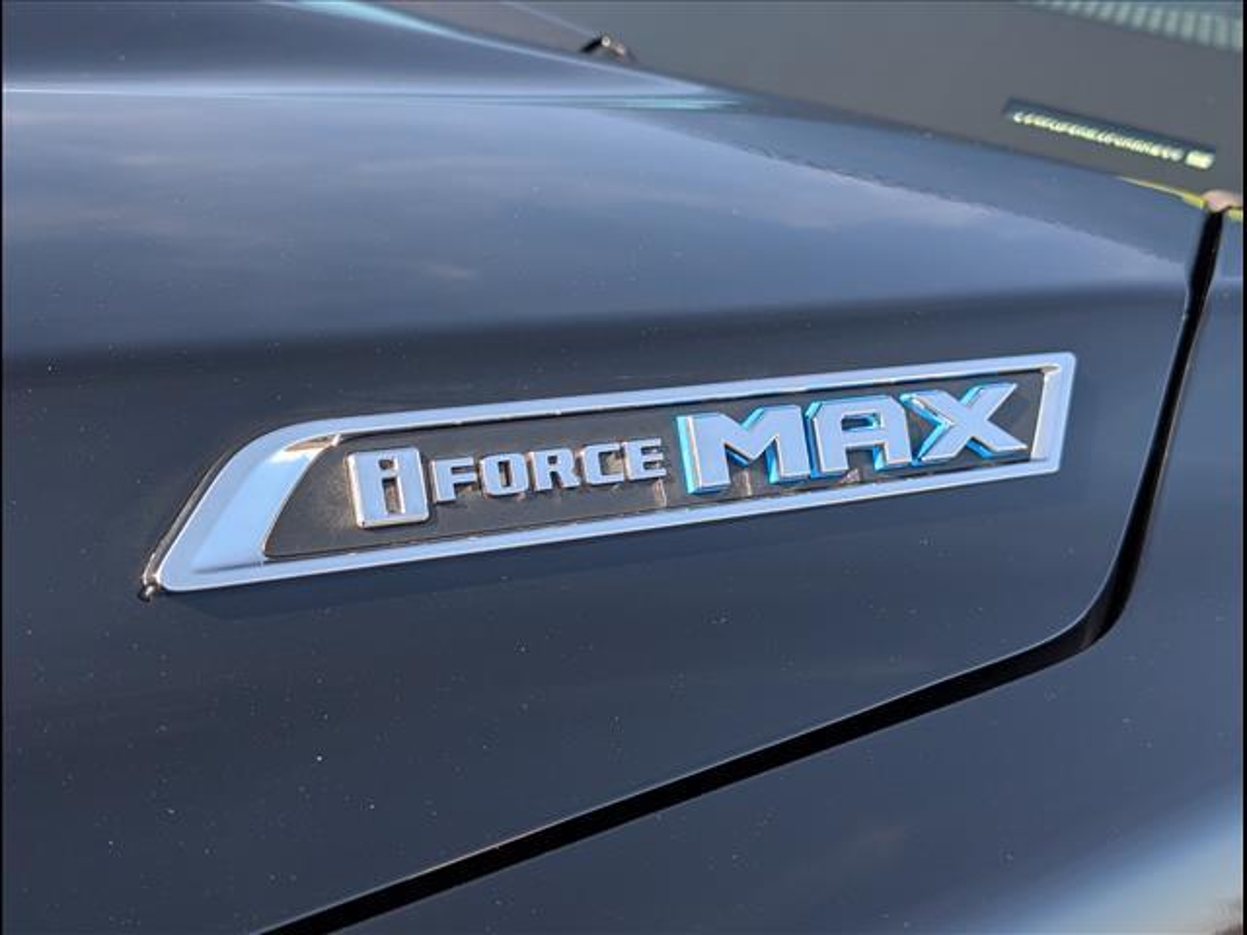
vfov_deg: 29.7
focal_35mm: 49
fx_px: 1765
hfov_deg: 38.9
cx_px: 624
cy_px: 468
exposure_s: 1/312
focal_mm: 6.9
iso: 24
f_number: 1.68
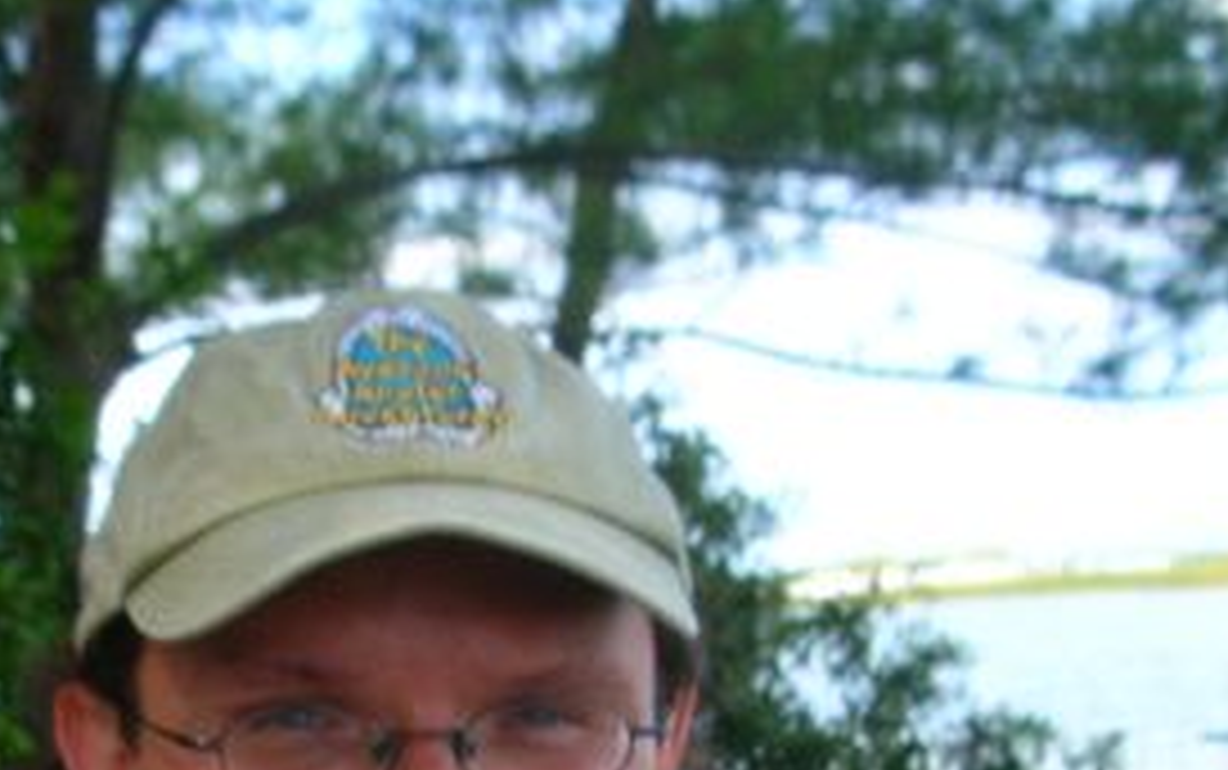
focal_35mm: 87
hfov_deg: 23.6
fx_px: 2913
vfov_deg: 14.4
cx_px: 342
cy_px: 1000
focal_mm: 5.8
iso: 50
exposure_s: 1/33
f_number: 8.5
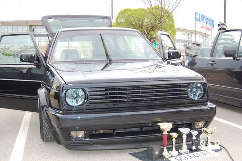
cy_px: 87
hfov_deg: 41.9
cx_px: 112
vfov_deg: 28.6
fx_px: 316
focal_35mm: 47
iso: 400
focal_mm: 26
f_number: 4.5
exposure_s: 1/500
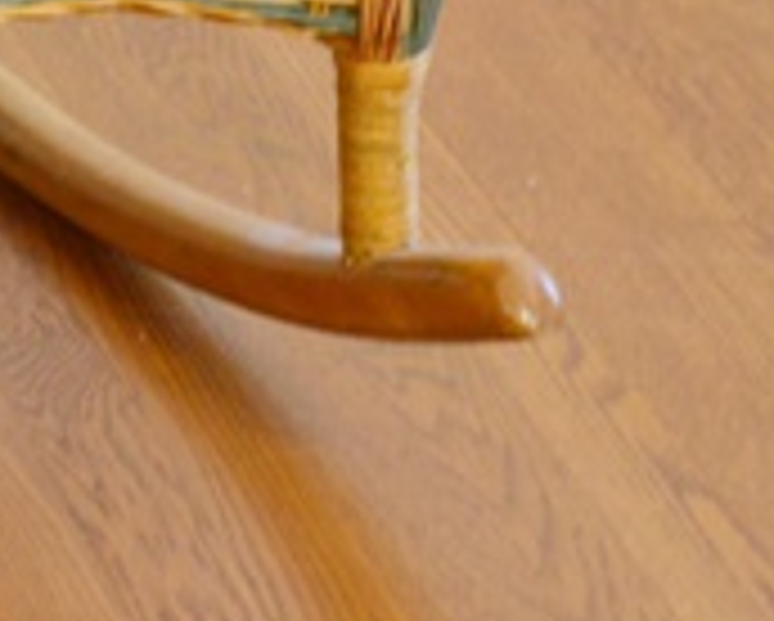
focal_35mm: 245
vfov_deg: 6.3
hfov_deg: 7.7
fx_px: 5619
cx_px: -346
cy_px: -72
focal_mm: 50
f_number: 5.6
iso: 1250
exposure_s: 1/30
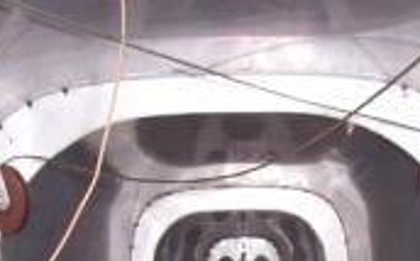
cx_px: 256
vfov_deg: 13.2
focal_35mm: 94
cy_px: 366
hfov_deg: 22.1
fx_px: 1075
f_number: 2.7
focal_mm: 5.6
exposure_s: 1/60
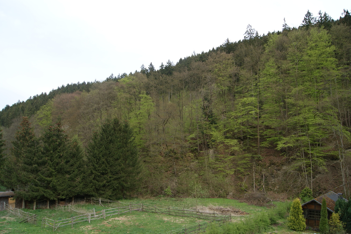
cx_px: 176
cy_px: 117
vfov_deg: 47.9
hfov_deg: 67.4
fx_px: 263
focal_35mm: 27
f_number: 6.3
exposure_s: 1/60
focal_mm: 18
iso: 100
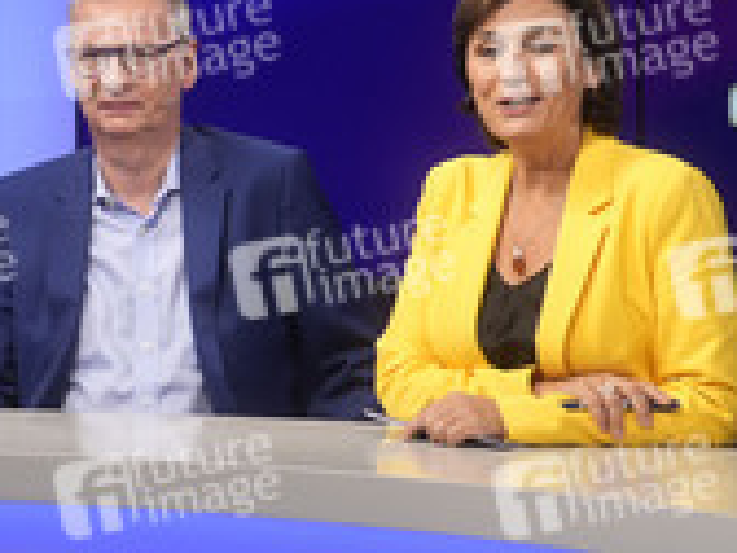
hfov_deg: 16.1
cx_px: -213
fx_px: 2470
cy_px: 158
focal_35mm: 116
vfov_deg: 12.7
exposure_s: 1/250
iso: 640
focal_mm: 30
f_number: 2.2
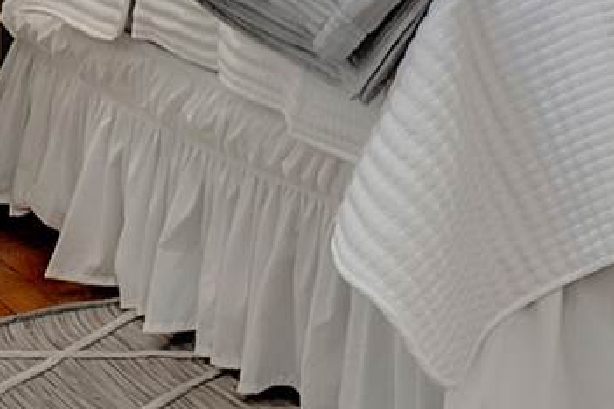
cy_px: -313
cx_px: 1562
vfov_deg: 11.2
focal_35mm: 114
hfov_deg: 12.8
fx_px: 1944
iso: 250
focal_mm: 16
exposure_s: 1/10
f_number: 9
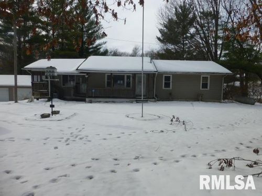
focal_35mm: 24
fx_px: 182
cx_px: 131
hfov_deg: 71.6
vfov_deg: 56.8
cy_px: 98
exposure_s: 1/1300
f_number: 4
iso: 100
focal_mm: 4.3
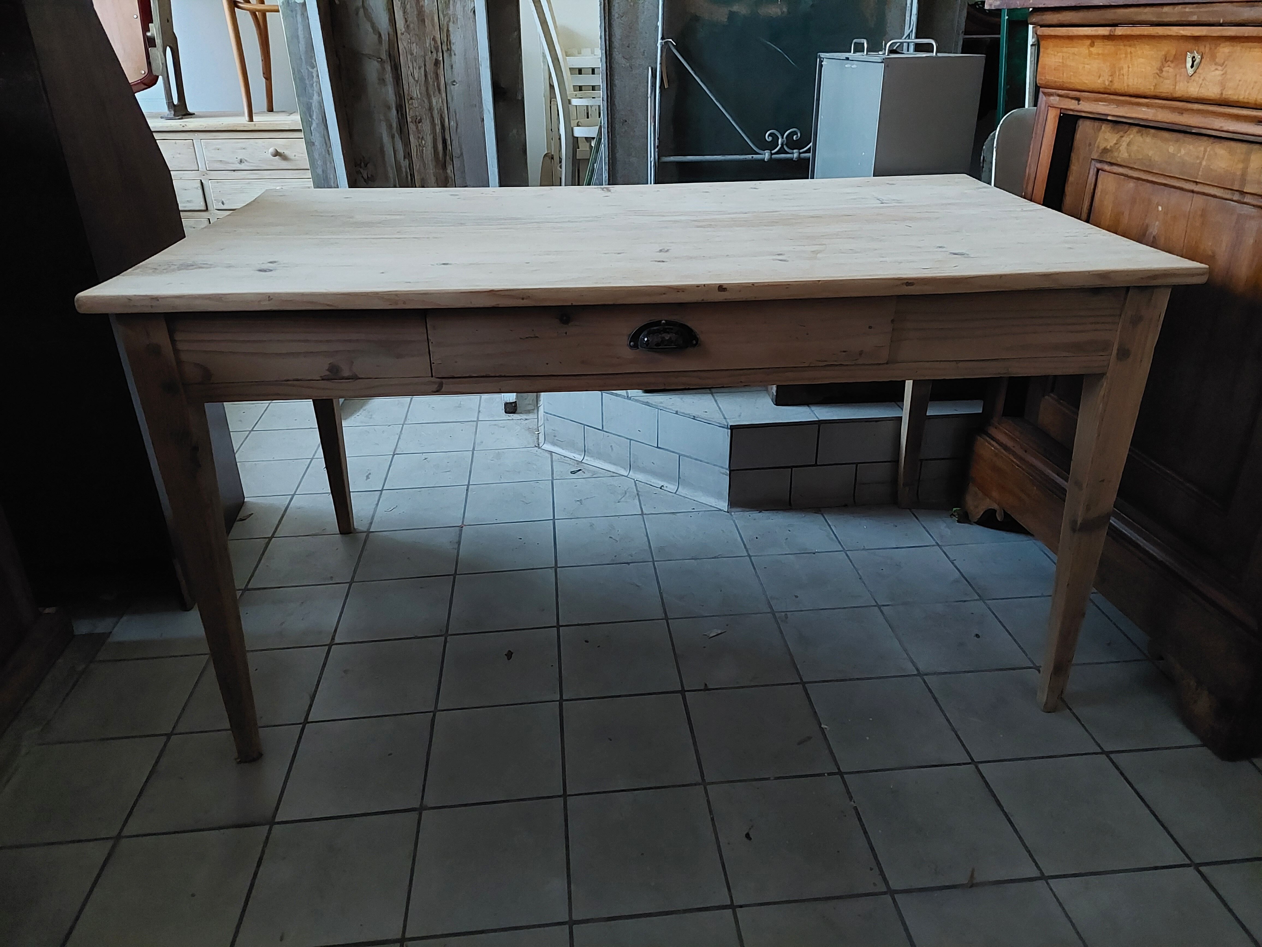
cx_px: 631
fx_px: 875
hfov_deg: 71.6
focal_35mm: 24
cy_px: 474
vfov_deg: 56.8
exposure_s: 1/25
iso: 800
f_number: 1.8
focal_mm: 5.23
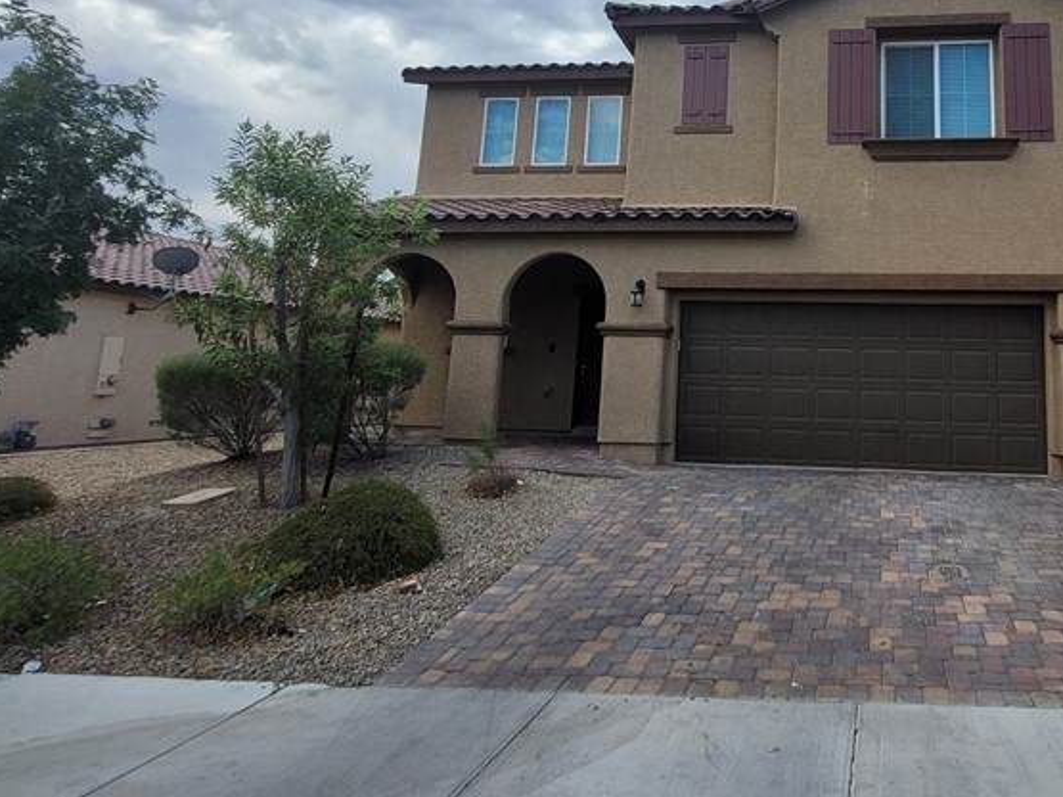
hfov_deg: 67.4
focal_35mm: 24
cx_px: 787
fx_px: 737
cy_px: 245
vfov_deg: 55.2
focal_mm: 2.2
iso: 64
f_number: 2.2
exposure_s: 1/1894
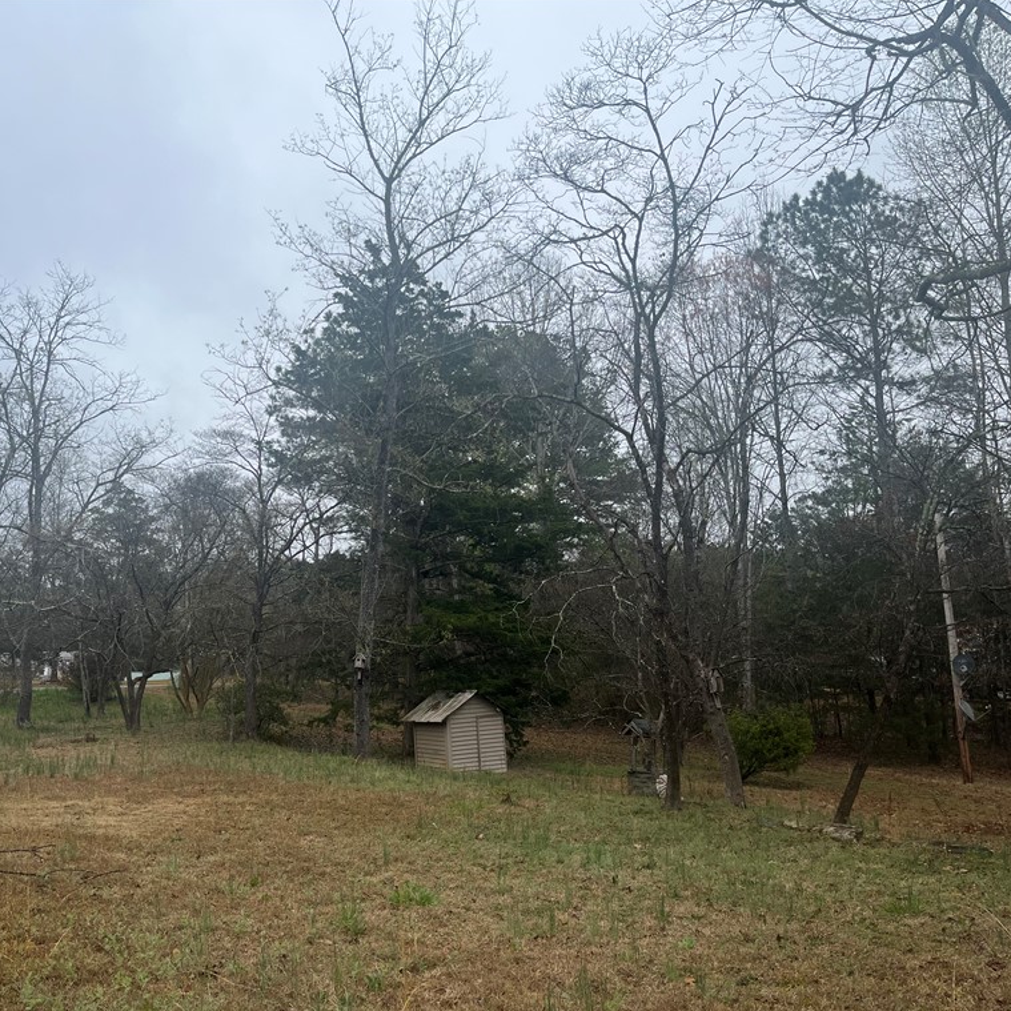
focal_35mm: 31
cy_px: 507
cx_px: 405
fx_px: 1024
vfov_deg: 52.5
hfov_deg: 52.2
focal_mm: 5.1
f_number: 1.6
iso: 50
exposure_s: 1/891
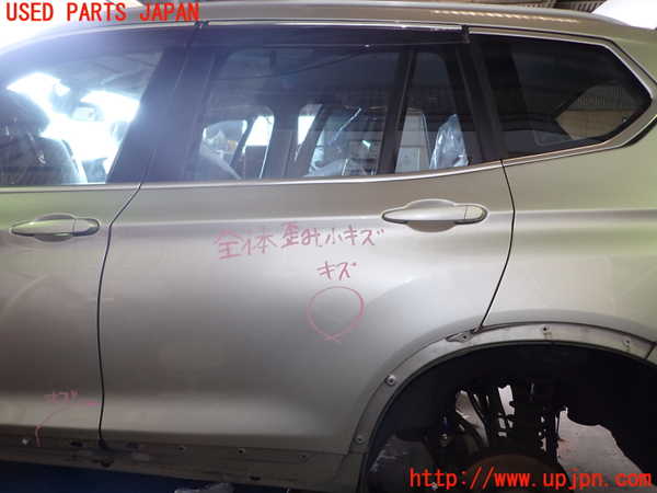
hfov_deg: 69.4
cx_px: 328
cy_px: 246
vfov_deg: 54.9
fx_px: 474
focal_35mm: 25
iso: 200
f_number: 2
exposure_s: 1/40
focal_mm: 4.5
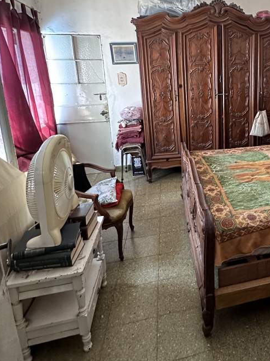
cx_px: 235
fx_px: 271
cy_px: 126
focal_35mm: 26
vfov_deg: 65.9
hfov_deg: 48.3
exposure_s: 1/60
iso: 640
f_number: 2.2
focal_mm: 2.22
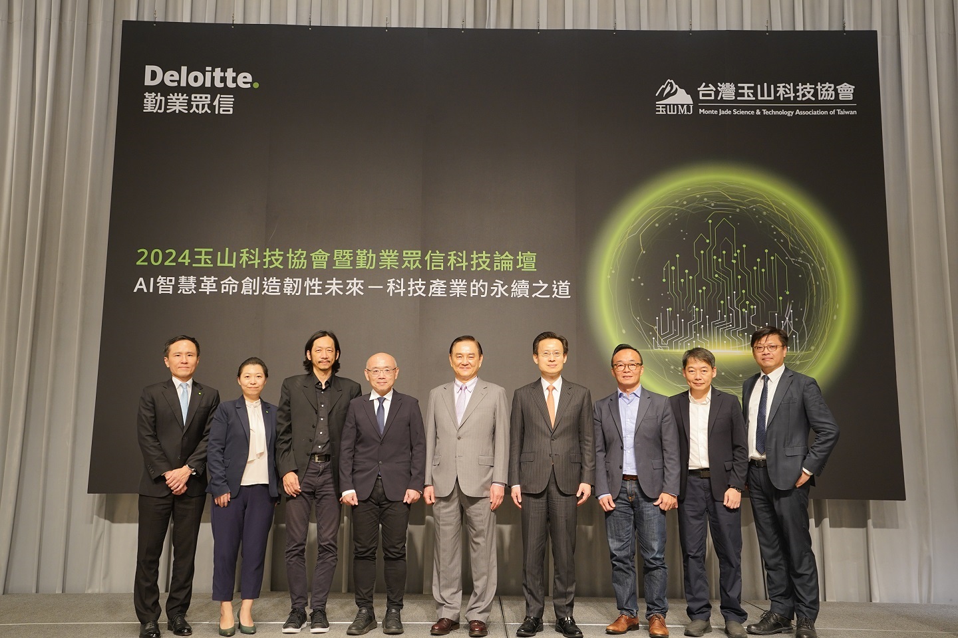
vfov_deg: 38.9
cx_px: 479
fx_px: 905
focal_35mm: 34
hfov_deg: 55.8
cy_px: 319
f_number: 4
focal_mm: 34
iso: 800
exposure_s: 1/30
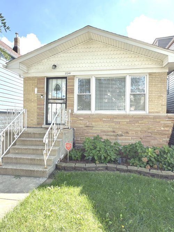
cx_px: 87
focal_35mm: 22
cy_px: 116
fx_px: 147
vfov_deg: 76.4
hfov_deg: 61.1
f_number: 2.2
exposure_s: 1/189
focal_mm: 2.22
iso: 25
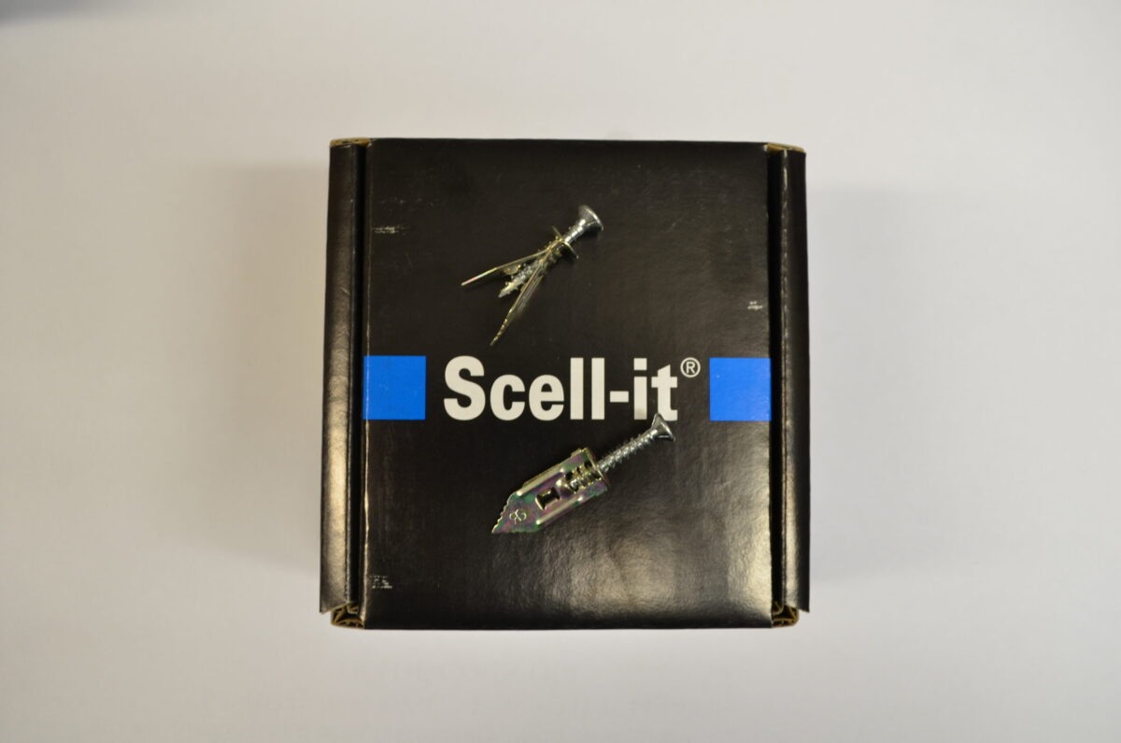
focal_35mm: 30
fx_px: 932
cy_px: 372
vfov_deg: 43.4
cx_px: 560
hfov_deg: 62.0
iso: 250
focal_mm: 20
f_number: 5.6
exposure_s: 1/25
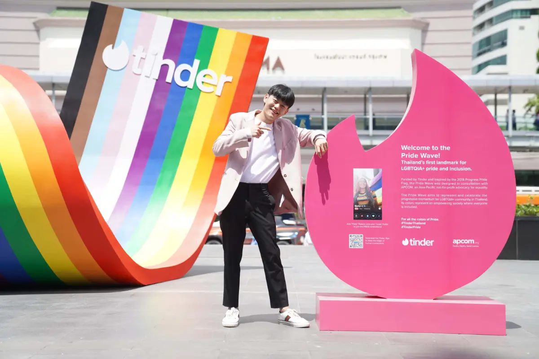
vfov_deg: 23.4
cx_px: 270
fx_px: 868
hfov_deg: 34.5
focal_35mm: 58
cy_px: 180
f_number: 2.8
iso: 320
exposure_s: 1/3200
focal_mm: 58
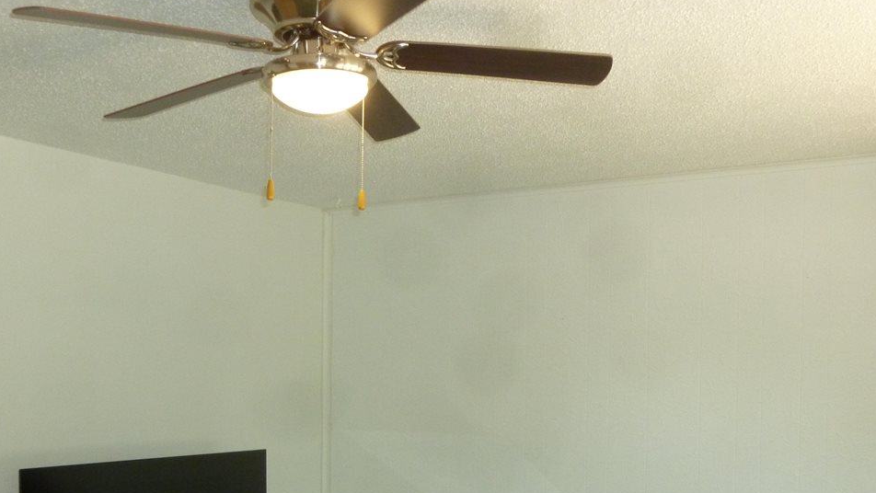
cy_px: 402
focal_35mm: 41
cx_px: 422
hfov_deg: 49.4
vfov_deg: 28.3
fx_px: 953
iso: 250
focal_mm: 5
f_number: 3.3
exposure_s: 1/60
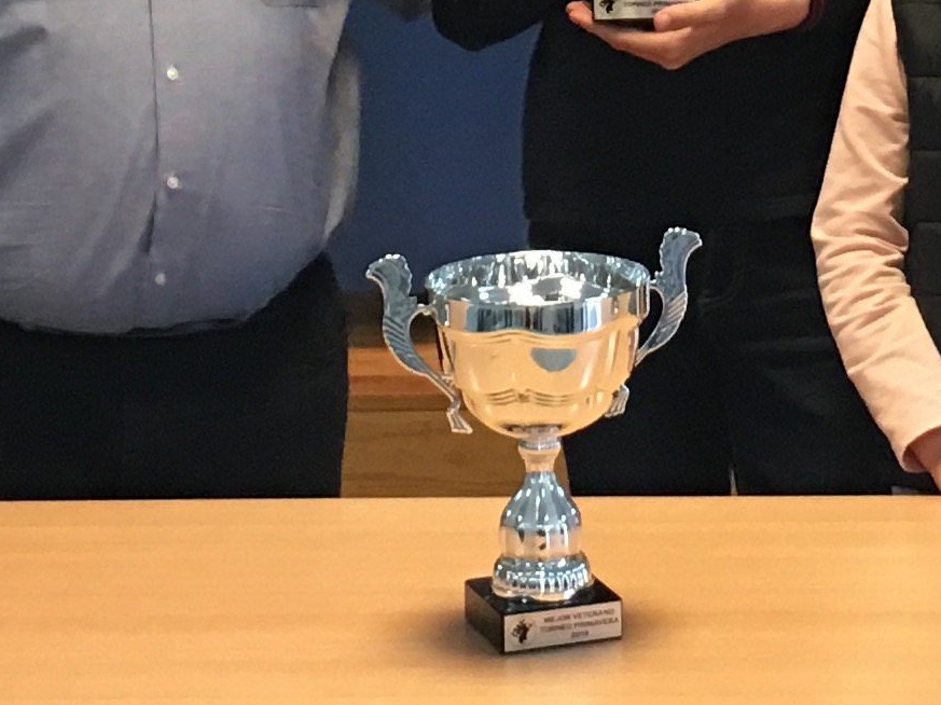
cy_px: -324
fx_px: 3641
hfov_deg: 14.6
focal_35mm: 134
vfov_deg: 10.7
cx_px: 816
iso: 100
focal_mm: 4.15
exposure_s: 1/17
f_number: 2.2
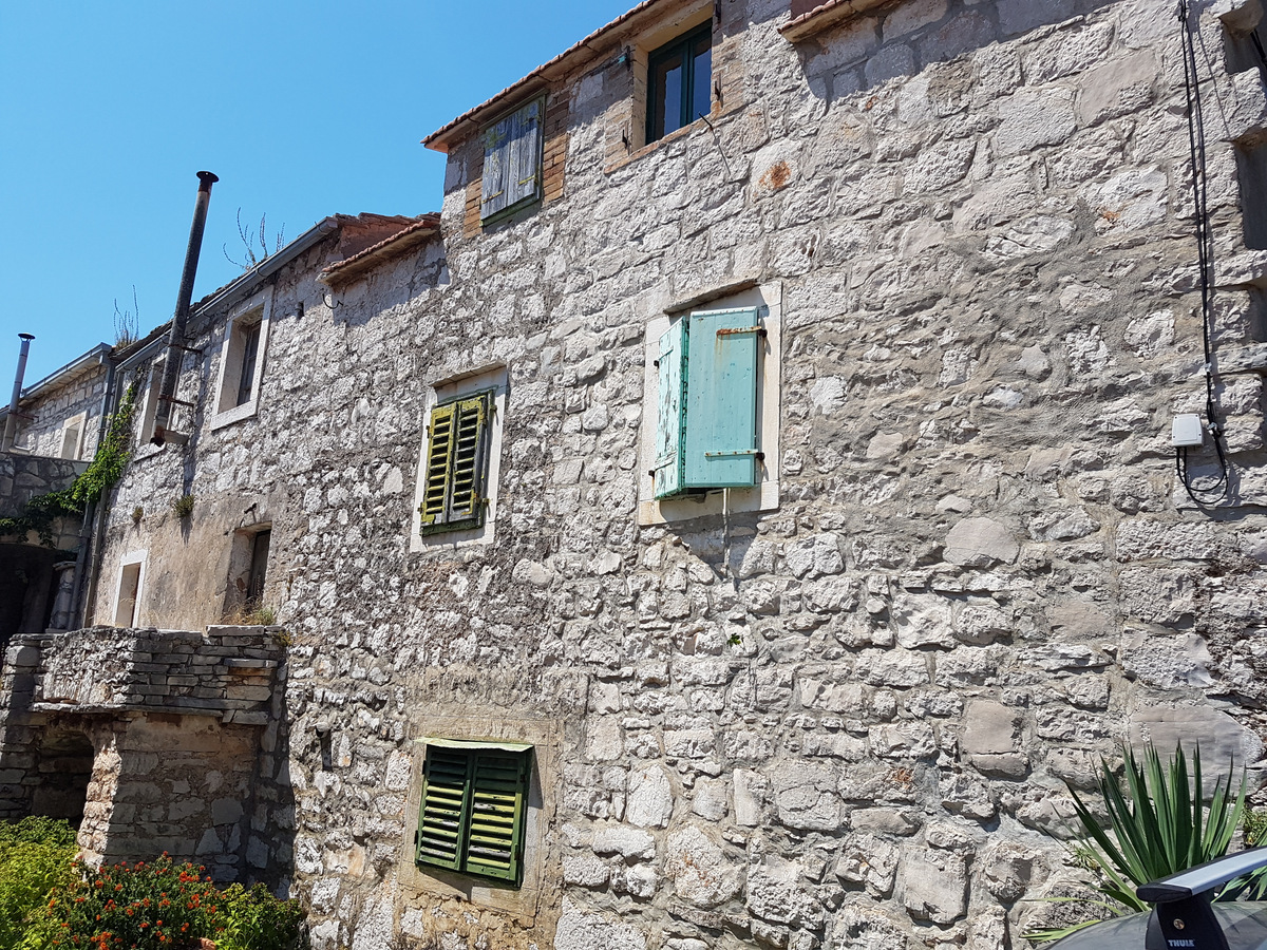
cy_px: 475
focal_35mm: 26
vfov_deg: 53.1
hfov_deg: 67.3
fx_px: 952
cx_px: 634
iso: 40
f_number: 1.7
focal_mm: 4.2
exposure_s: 1/2256
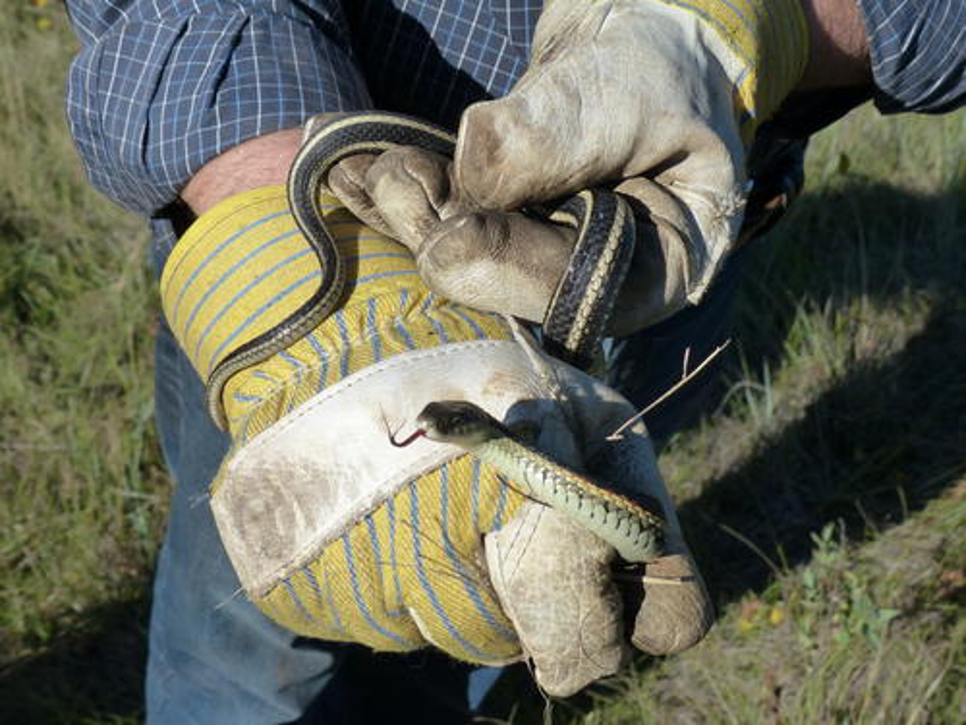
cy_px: 362
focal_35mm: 56
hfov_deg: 34.3
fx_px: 1563
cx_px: 483
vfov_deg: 26.1
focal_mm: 10.1
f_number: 4
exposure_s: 1/1300
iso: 160
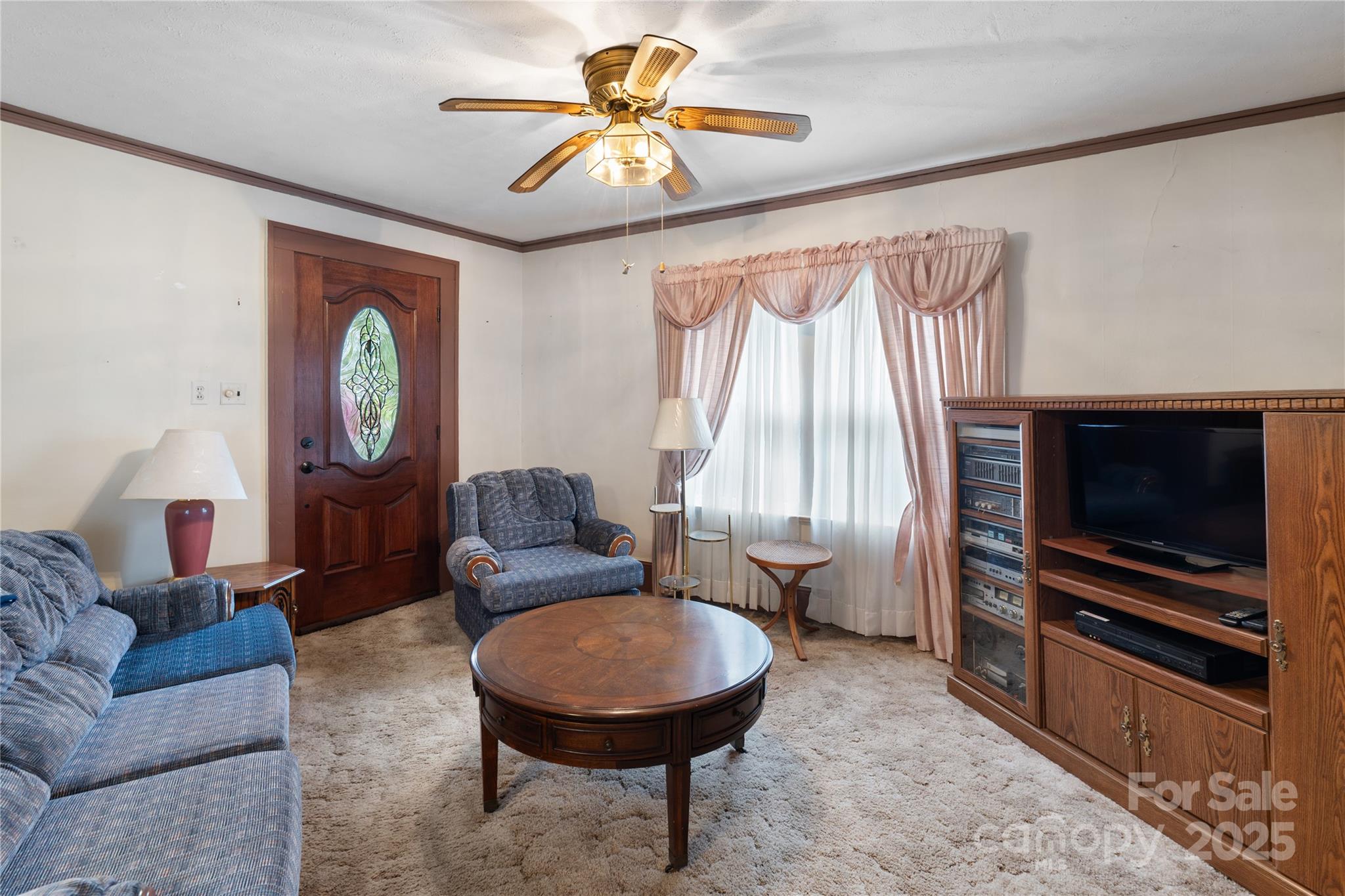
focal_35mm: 16
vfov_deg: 73.7
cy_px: 448
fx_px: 598
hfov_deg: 96.7
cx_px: 672
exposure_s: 2.5
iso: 200
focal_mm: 16
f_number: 8
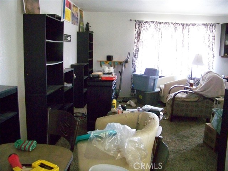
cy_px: 86
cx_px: 114
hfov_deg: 55.4
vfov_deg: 42.9
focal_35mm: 33
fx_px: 217
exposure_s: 1/30
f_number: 2.8
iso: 1250
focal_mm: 5.85
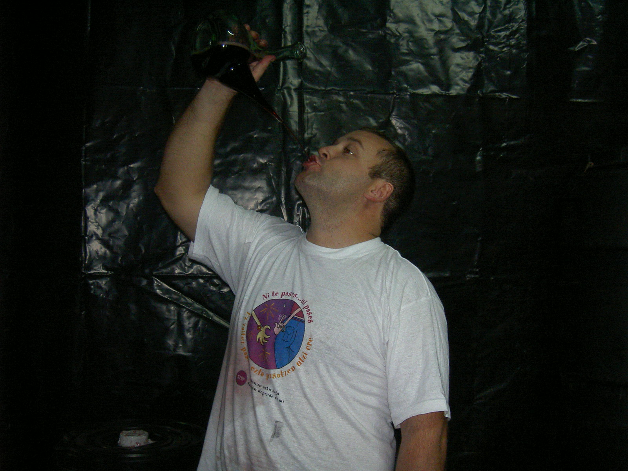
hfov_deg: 47.9
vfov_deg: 36.8
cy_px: 236
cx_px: 314
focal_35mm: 39
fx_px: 708
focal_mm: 8
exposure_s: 1/59.5
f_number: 2.8
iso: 100
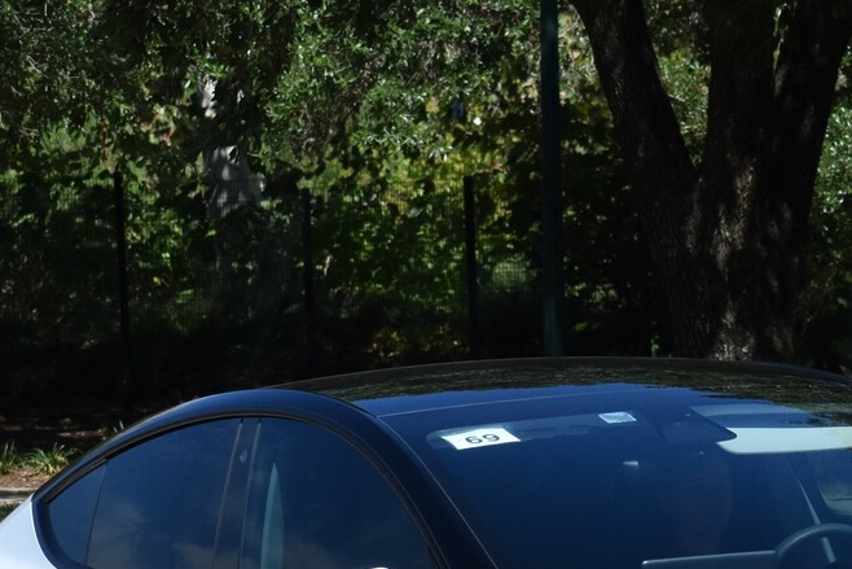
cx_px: 625
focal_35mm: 343
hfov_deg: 6.0
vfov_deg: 4.0
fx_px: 8119
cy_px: 572
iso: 360
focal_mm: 98
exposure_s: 1/2000
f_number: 8
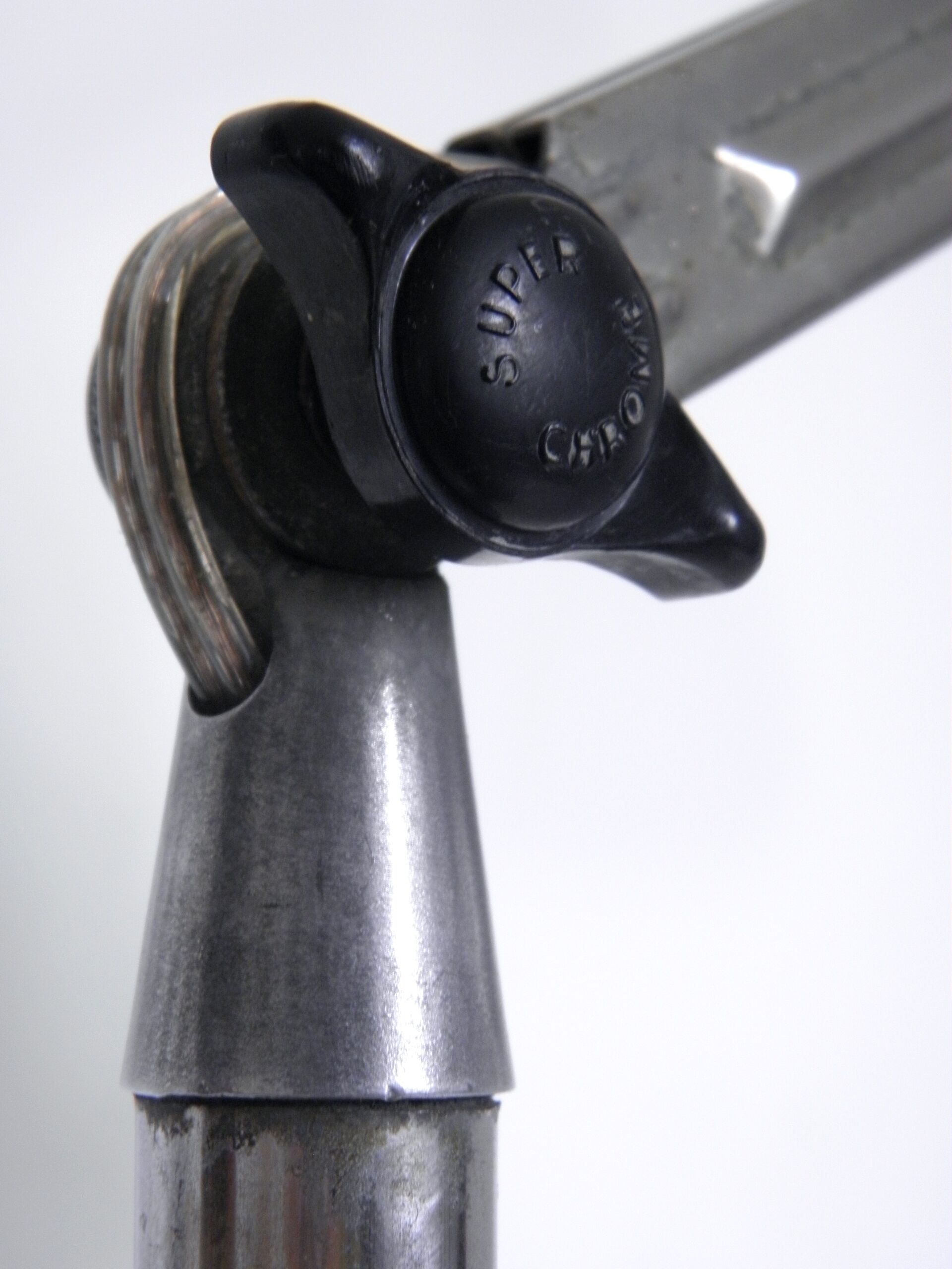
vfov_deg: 24.4
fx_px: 2934
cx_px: 476
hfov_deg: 18.4
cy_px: 634
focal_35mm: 80
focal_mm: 14.3
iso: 200
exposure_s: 1/25
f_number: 4.4
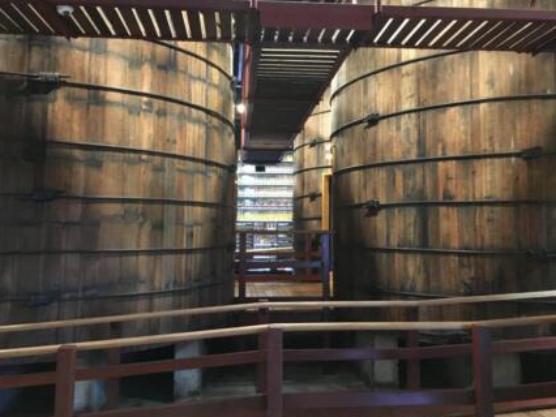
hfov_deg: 53.9
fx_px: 546
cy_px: 180
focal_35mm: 34
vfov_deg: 41.7
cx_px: 288
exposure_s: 1/17
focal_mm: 4.15
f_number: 2.2
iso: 250
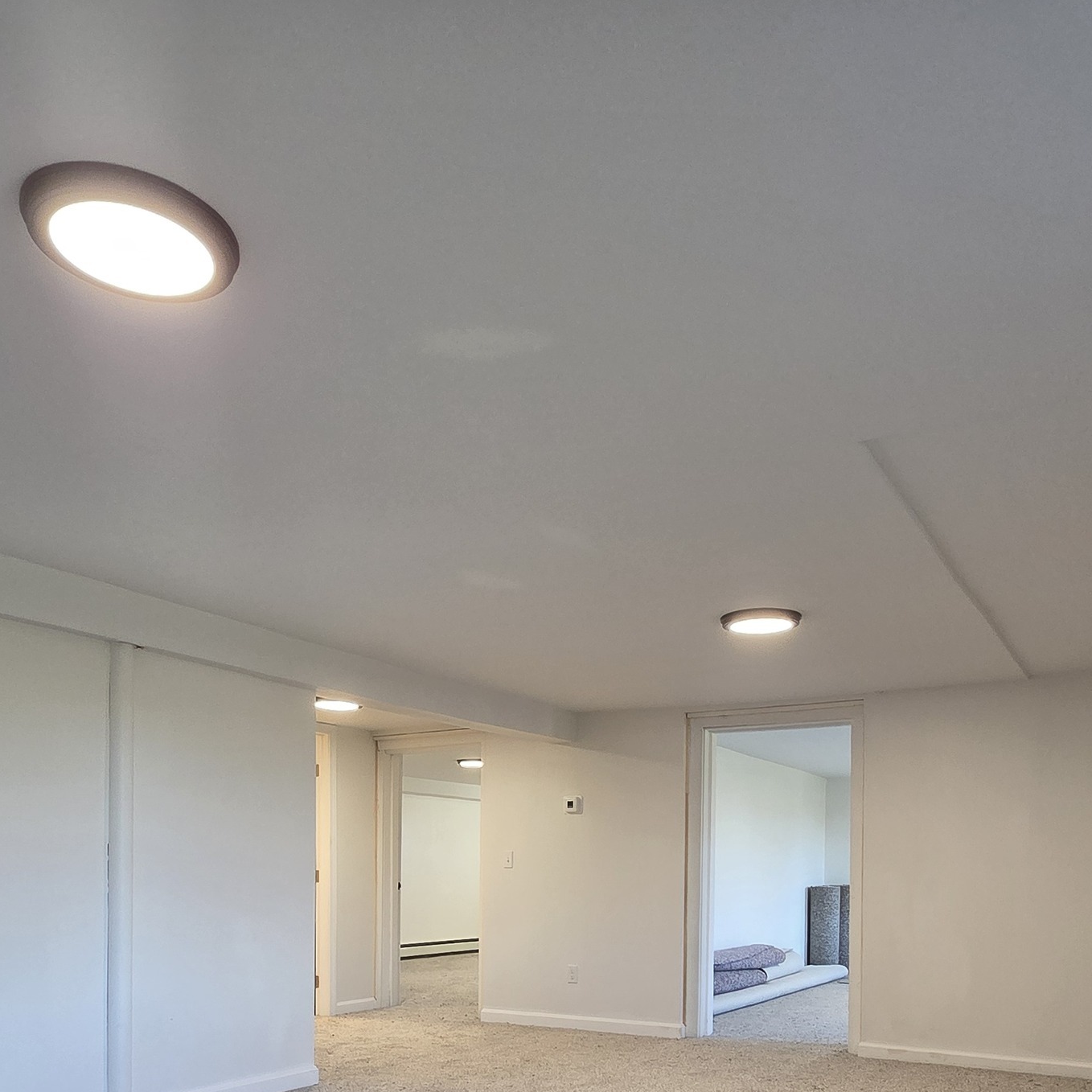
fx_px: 928
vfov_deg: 56.0
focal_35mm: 26
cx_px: 610
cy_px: 893
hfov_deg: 60.8
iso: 250
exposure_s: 1/60
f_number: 2.2
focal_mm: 2.2
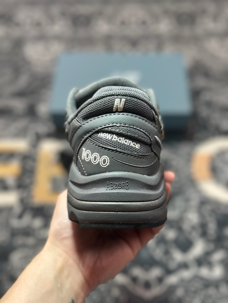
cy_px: 152
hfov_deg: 30.3
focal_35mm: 48
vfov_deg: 39.7
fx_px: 422
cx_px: 114
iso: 80
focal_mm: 6.86
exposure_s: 1/141
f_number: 1.78
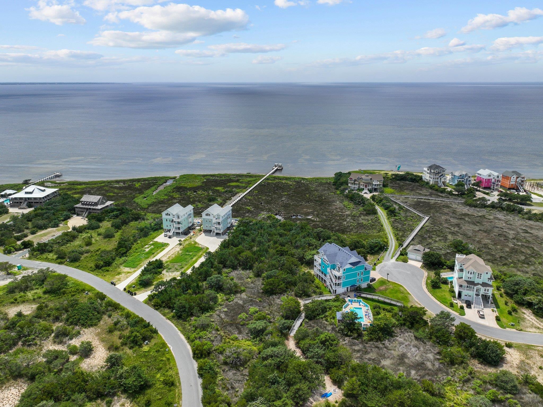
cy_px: 204
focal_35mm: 24
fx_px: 376
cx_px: 272
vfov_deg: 56.8
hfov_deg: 71.6
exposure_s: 1/3200
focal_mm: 12.29
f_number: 2.8
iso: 110
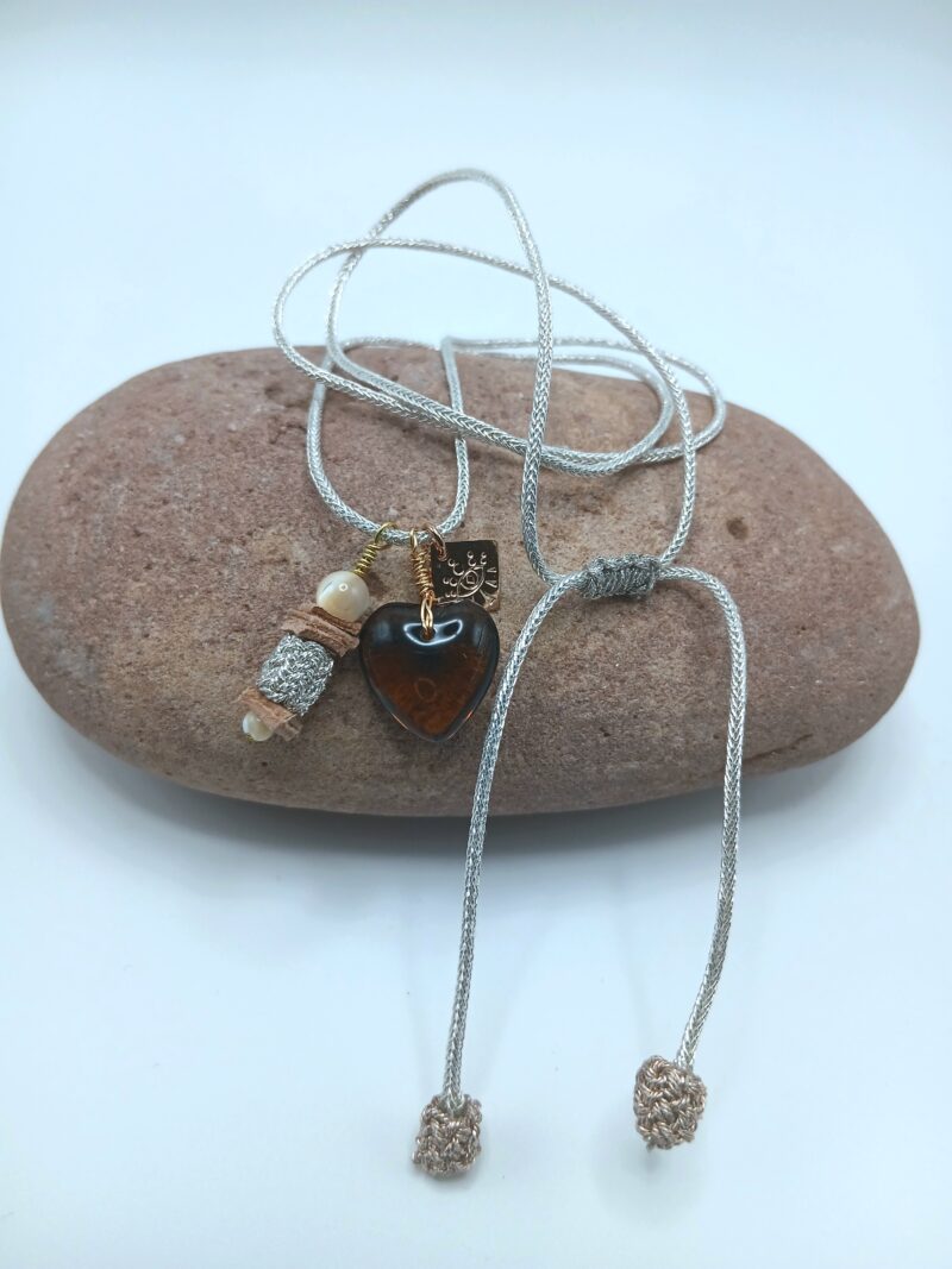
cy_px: 634
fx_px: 954
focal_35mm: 26
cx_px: 476
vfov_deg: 67.3
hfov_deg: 53.1
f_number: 1.8
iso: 64
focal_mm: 3.98
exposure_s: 1/60.2
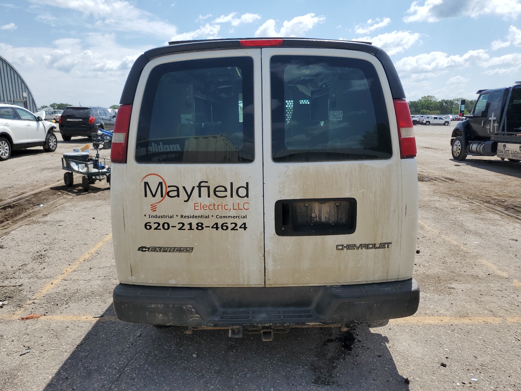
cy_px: 196
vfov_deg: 53.1
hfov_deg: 67.3
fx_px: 391
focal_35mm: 26
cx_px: 260
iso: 50
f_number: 1.5
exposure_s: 1/5000
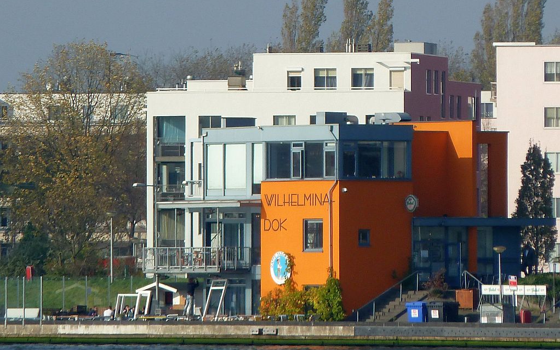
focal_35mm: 597
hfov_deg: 3.5
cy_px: 142
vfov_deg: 2.2
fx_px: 9112
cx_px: 280
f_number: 4.9
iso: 80
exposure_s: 1/400
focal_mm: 49.2
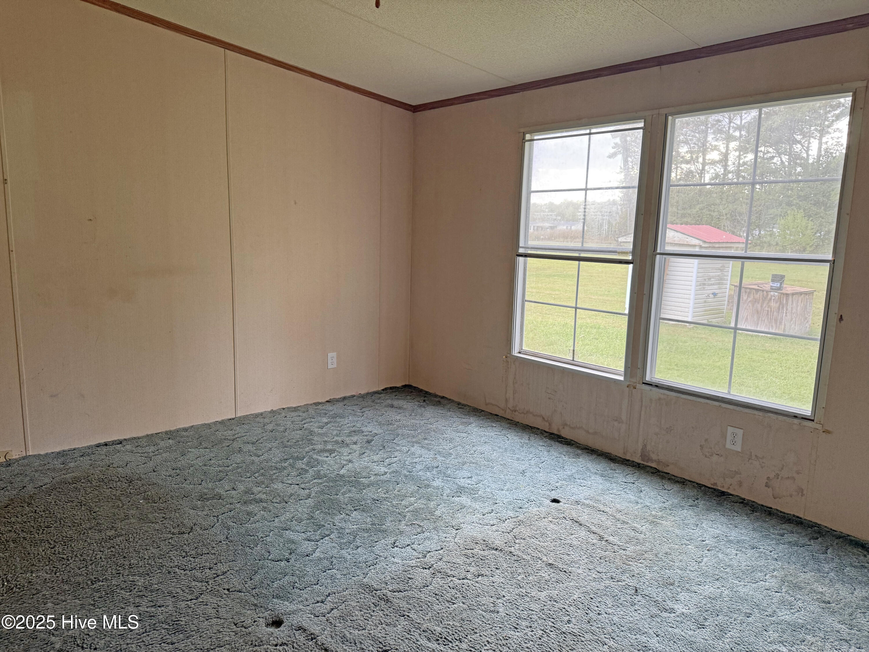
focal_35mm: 24
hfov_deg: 71.6
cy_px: 326
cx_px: 434
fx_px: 602
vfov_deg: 56.8
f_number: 1.78
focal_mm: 6.76
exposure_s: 1/121
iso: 200
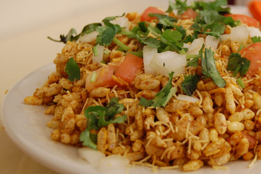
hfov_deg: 34.5
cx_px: 188
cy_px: 82
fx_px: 413
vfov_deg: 23.7
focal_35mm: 57
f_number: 5.6
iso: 200
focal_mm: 26
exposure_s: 1/1.3
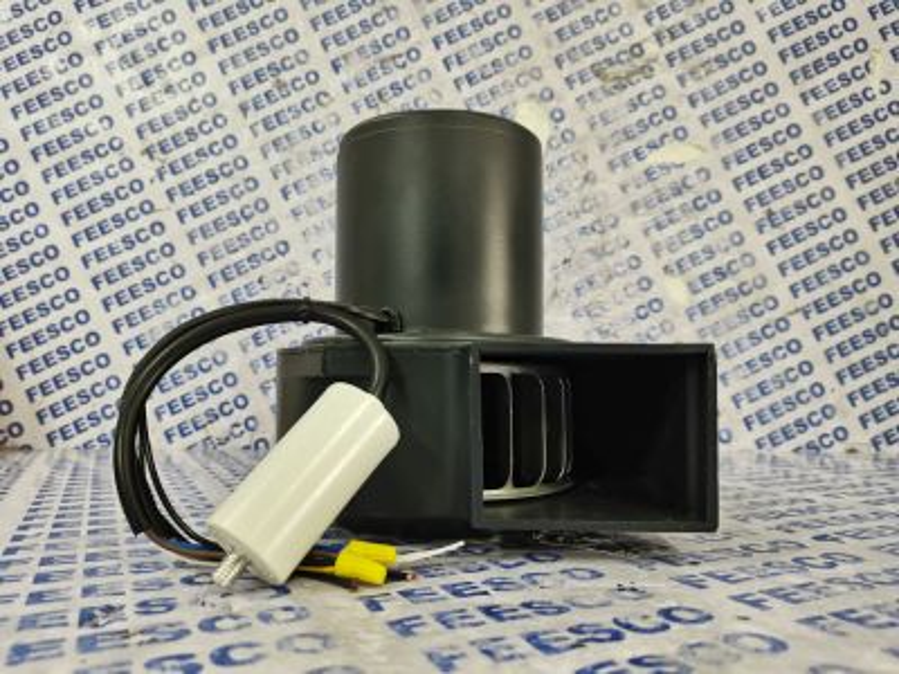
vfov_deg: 53.1
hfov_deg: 67.3
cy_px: 337
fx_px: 675
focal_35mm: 26
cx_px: 450
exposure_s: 1/40
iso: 1250
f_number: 1.8
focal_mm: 5.58
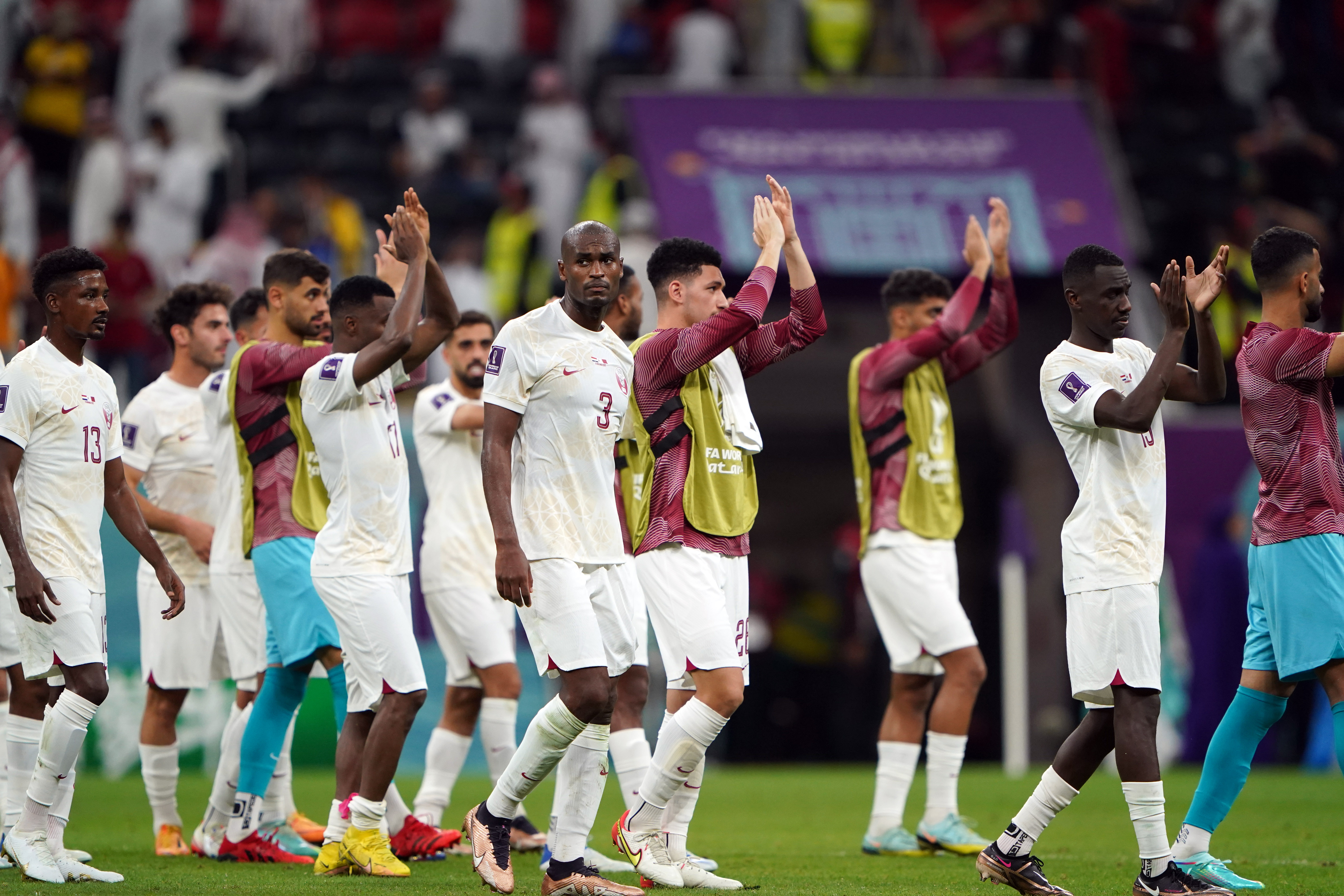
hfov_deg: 3.7
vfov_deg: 2.5
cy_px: 448
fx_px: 20905
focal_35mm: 560
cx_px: 672
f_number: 4
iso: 2500
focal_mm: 560
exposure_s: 1/1250
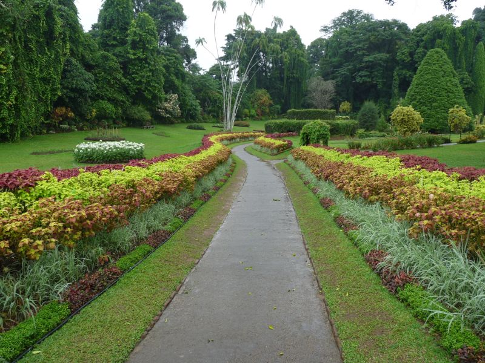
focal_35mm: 27
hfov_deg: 65.3
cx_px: 242
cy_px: 182
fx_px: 378
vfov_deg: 51.4
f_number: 3.6
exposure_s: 1/100
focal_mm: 4.8
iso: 100
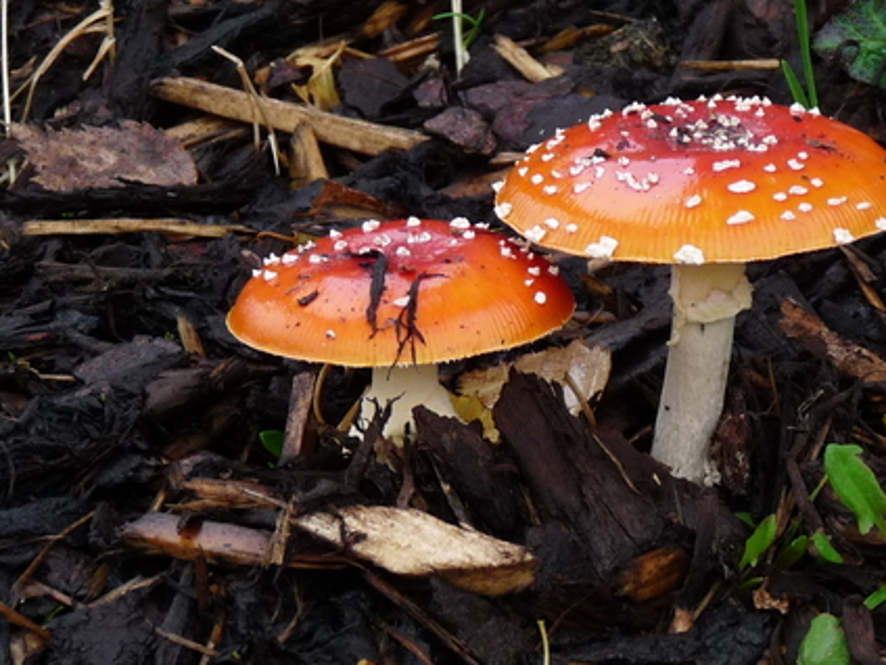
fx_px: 6987
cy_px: 295
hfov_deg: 7.3
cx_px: 587
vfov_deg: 5.4
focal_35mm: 273
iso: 125
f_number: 3.6
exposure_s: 1/40
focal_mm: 19.4
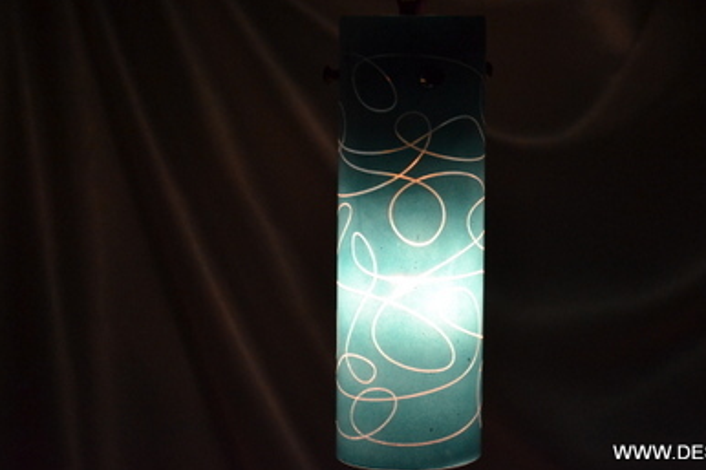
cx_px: 402
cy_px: 196
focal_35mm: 103
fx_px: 2012
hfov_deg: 19.9
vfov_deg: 13.3
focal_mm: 55
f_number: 5.6
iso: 1400
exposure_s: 1/30
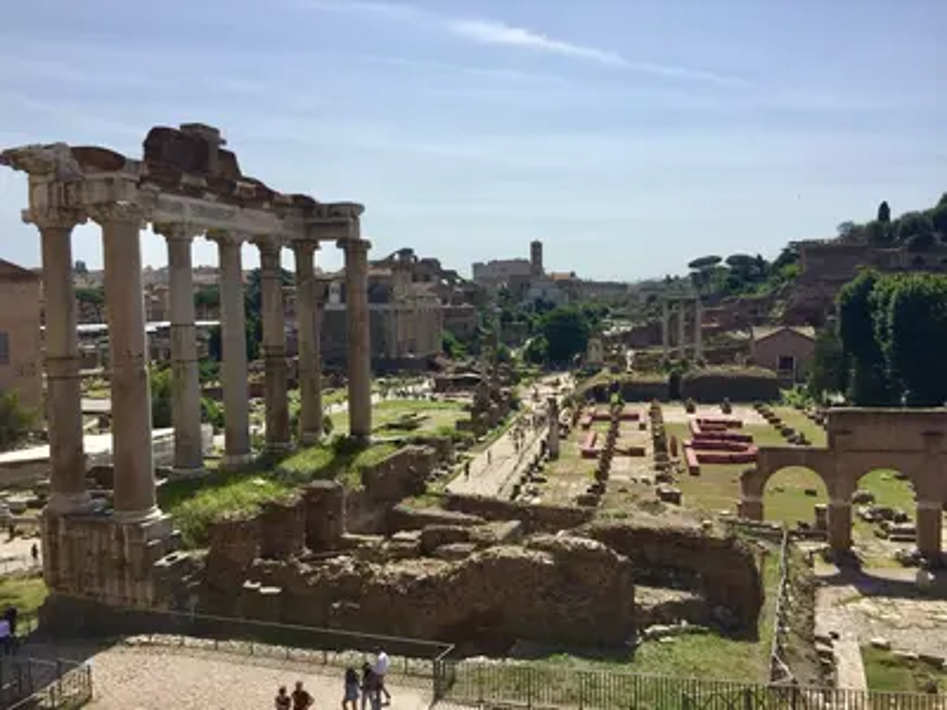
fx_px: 793
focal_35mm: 29
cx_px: 474
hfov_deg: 61.7
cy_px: 355
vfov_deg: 48.2
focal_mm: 4.15
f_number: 2.2
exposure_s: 1/3049
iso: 32
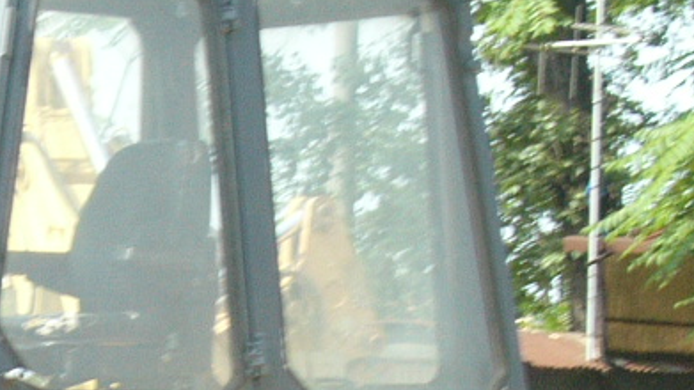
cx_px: -403
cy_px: 505
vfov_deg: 4.3
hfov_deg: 7.5
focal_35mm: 282
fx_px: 5190
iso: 100
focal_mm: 13.1
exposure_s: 1/25
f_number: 12.1
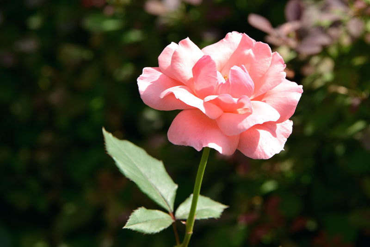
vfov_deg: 6.9
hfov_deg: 10.3
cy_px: 124
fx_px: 2055
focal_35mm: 200
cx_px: 185
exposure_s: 1/160
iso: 100
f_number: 8
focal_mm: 200
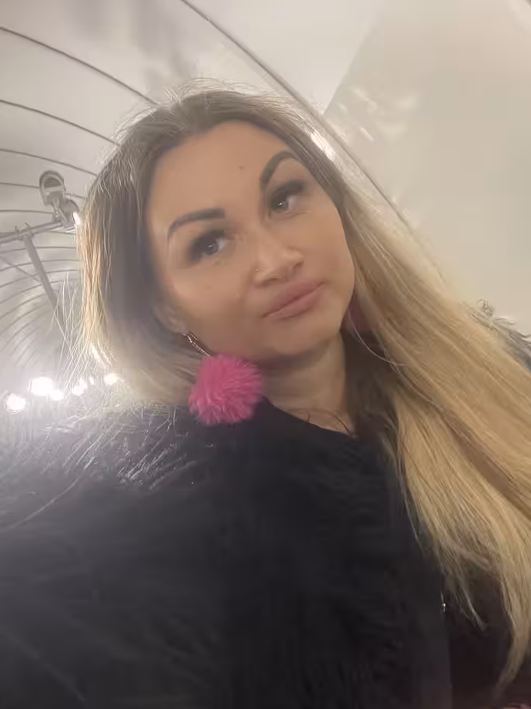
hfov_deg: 56.8
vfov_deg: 71.6
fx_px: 491
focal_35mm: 24
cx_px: 267
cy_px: 368
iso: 320
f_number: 2.2
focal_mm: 2.71
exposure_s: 1/60
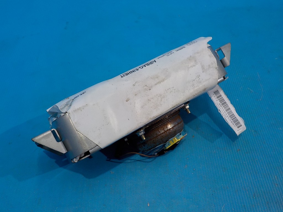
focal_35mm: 30
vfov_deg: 46.8
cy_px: 106
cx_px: 142
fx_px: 245
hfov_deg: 60.0
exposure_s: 1/30
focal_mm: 4.1
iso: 125
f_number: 3.3
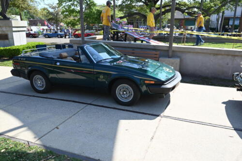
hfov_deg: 62.8
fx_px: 198
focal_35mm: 30
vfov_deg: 44.2
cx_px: 121
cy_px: 80
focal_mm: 29.5
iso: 125
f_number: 5.6
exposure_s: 1/250
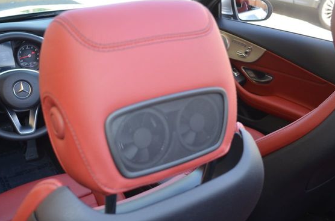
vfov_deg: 34.9
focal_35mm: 38
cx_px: 145
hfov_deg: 50.6
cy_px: 114
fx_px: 353
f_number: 3.8
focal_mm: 22
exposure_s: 1/200
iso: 320
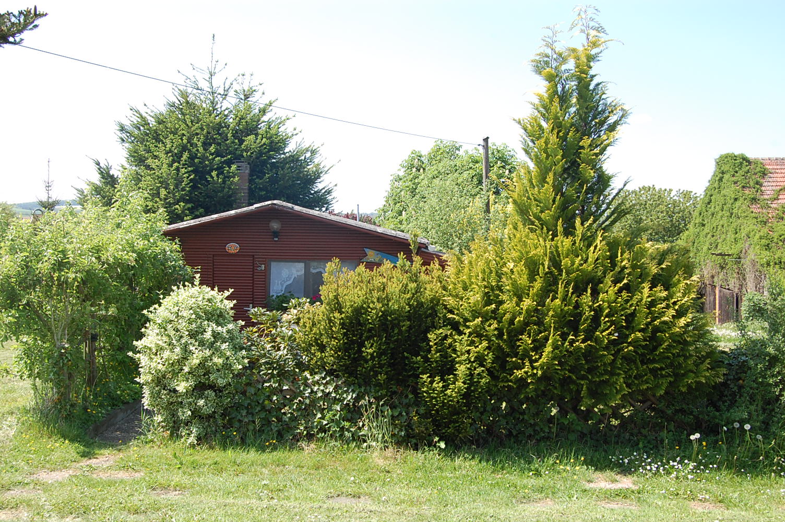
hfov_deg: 49.6
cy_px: 261
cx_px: 392
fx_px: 850
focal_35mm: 39
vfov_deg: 34.1
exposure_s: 1/200
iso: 400
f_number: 10
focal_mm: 26
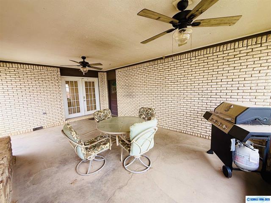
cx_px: 136
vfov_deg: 85.7
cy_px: 102
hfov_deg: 102.1
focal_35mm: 14
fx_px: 110
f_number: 2.2
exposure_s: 1/128
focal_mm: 2.22
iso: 50
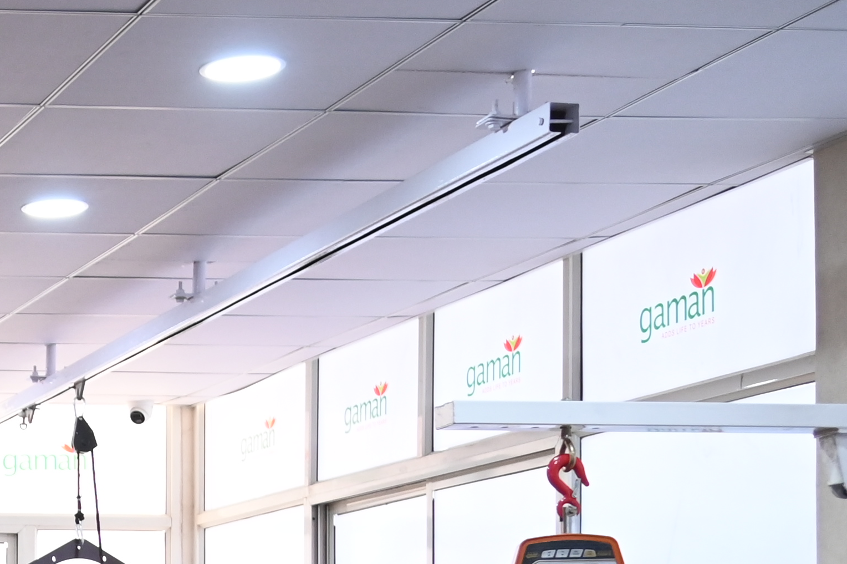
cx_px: -640
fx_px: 2234
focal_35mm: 95
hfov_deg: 17.7
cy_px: 728
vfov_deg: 13.8
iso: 1000
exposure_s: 1/100
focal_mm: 24
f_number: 4
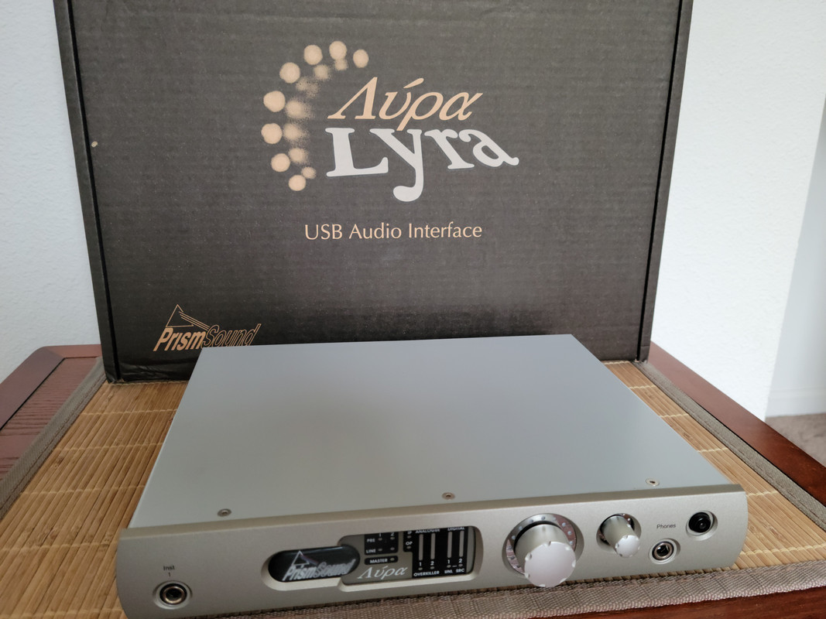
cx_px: 413
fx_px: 668
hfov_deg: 63.4
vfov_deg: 49.7
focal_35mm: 28
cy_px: 310
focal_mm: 5.9
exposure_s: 1/40
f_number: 2
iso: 250
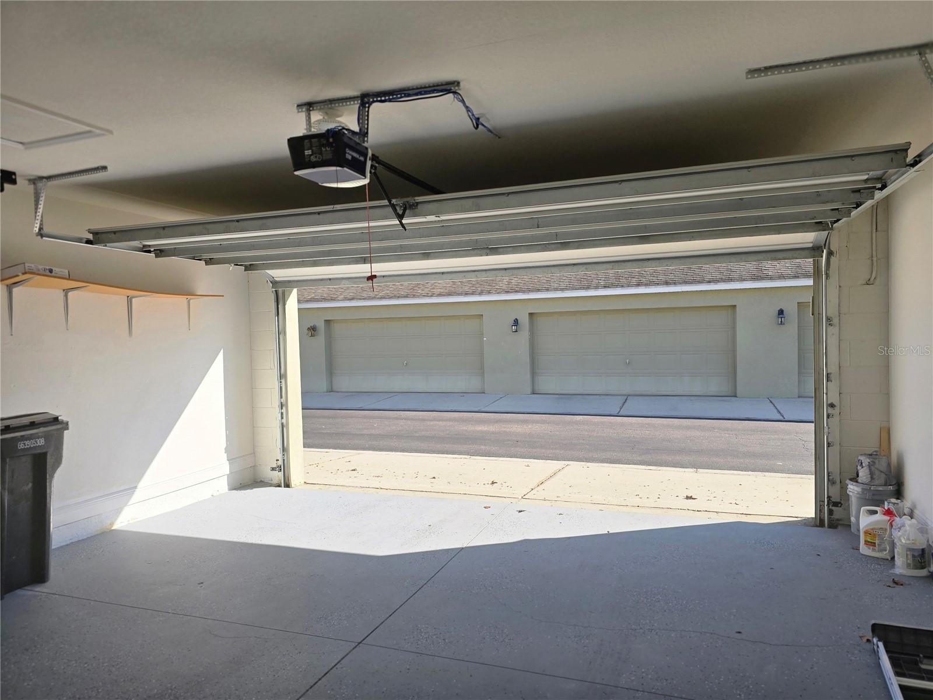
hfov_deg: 73.9
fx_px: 620
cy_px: 350
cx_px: 466
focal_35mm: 23
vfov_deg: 58.9
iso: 40
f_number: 1.7
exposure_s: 1/2000
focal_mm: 6.3
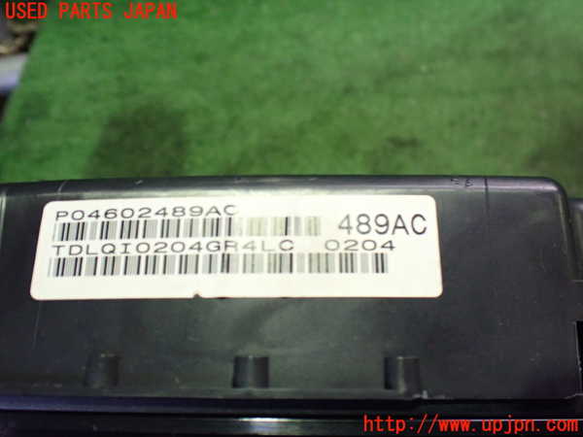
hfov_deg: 60.0
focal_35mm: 30
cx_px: 292
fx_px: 505
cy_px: 218
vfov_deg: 46.8
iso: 800
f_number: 2.3
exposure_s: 1/50
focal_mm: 5.4
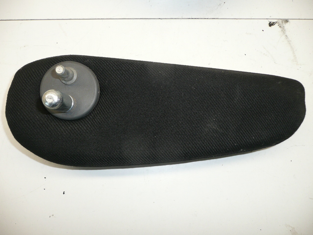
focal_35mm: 28
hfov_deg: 63.4
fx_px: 253
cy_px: 118
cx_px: 156
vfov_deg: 49.7
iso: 100
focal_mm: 4.6
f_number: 3.3
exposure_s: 1/50
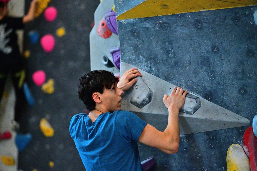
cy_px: 86
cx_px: 128
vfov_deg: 9.5
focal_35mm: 145
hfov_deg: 14.2
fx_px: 1035
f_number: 3.5
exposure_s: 1/640
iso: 10000
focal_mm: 145
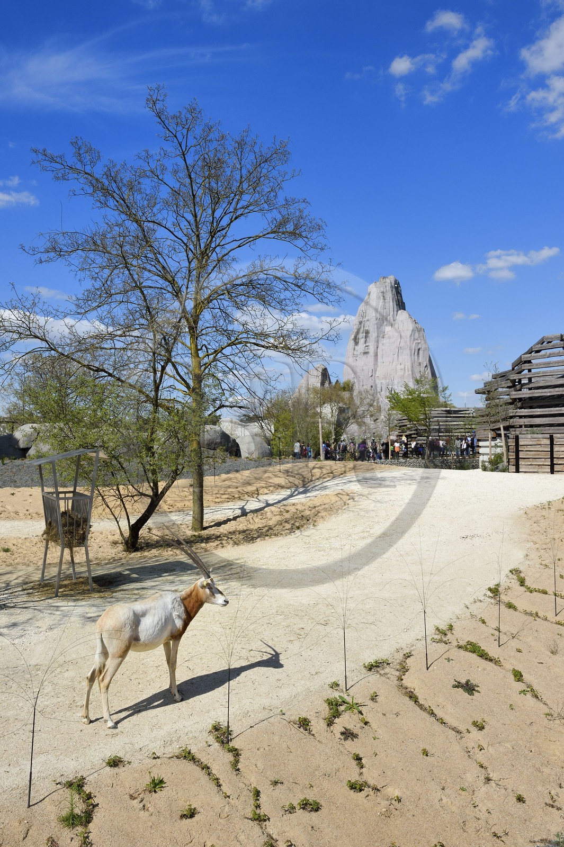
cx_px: 282
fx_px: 729
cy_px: 424
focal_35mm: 31
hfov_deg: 42.3
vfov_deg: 60.3
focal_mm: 31
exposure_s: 1/320
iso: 160
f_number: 14
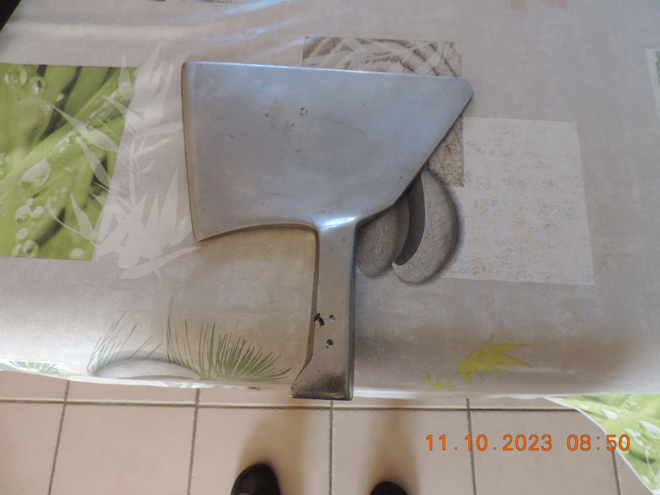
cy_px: 248
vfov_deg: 56.8
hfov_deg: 71.6
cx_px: 330
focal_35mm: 24
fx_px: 458
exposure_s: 1/30
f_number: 3
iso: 400
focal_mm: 4.3
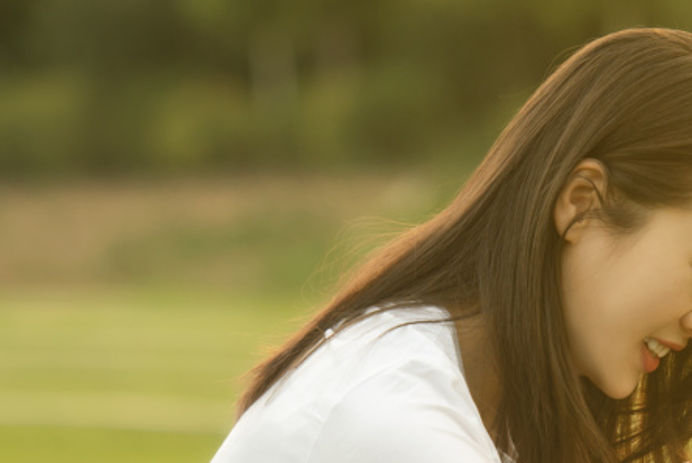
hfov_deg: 5.1
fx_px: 7792
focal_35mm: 405
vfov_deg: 3.4
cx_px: 675
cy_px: 520
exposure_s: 1/160
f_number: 22
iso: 250
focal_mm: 150
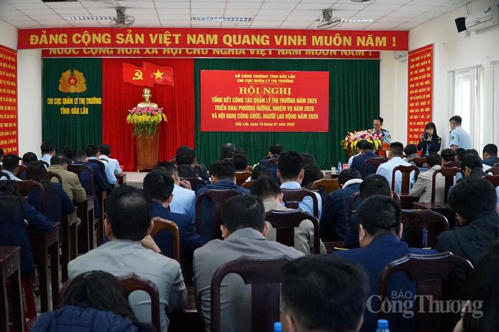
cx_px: 250
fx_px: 540
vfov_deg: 34.2
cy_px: 166
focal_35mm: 39
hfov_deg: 49.6
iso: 6400
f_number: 4
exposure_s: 1/500
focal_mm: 26
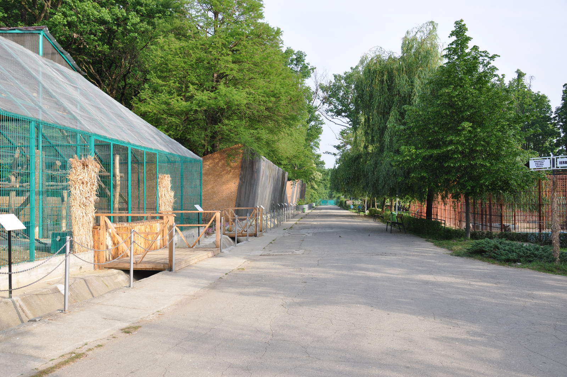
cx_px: 284
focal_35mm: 33
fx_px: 519
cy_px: 188
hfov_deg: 57.3
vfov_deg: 39.9
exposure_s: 1/200
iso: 200
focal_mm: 22
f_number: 8
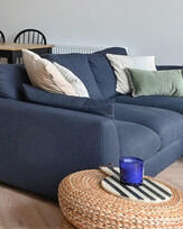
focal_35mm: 66
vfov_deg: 27.3
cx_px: -91
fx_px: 447
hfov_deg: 20.0
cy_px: 6
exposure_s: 1/10
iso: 400
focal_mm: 14
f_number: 9
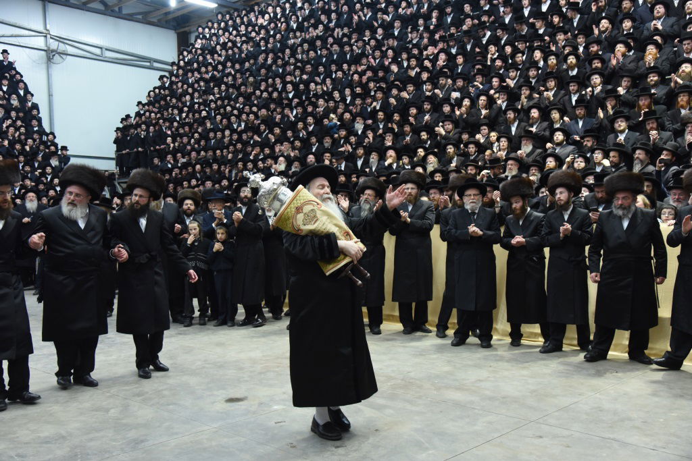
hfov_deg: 54.4
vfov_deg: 37.9
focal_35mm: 35
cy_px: 230
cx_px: 346
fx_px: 673
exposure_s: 1/160
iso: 2500
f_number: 5
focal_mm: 35
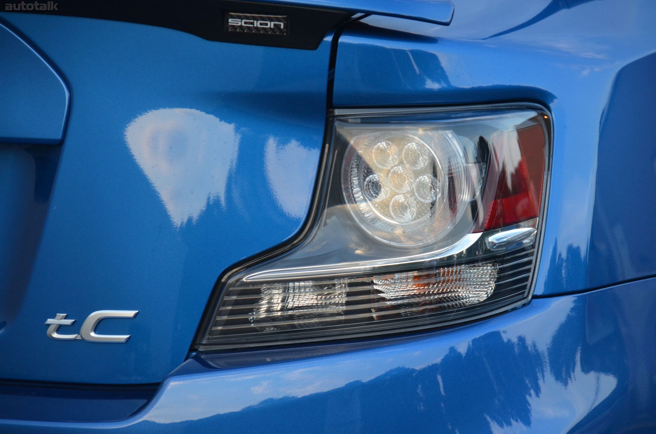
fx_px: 3682
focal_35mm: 202
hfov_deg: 10.2
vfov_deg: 6.8
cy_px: 217
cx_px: 328
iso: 1600
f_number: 5.6
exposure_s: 1/400
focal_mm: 135
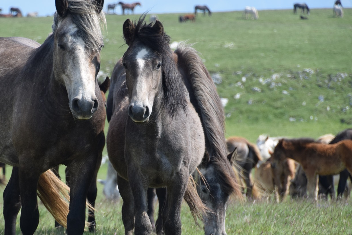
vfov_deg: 4.2
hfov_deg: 6.3
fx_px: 3197
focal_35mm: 327
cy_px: 146
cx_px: 98
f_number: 6
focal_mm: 140
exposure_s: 1/500
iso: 220
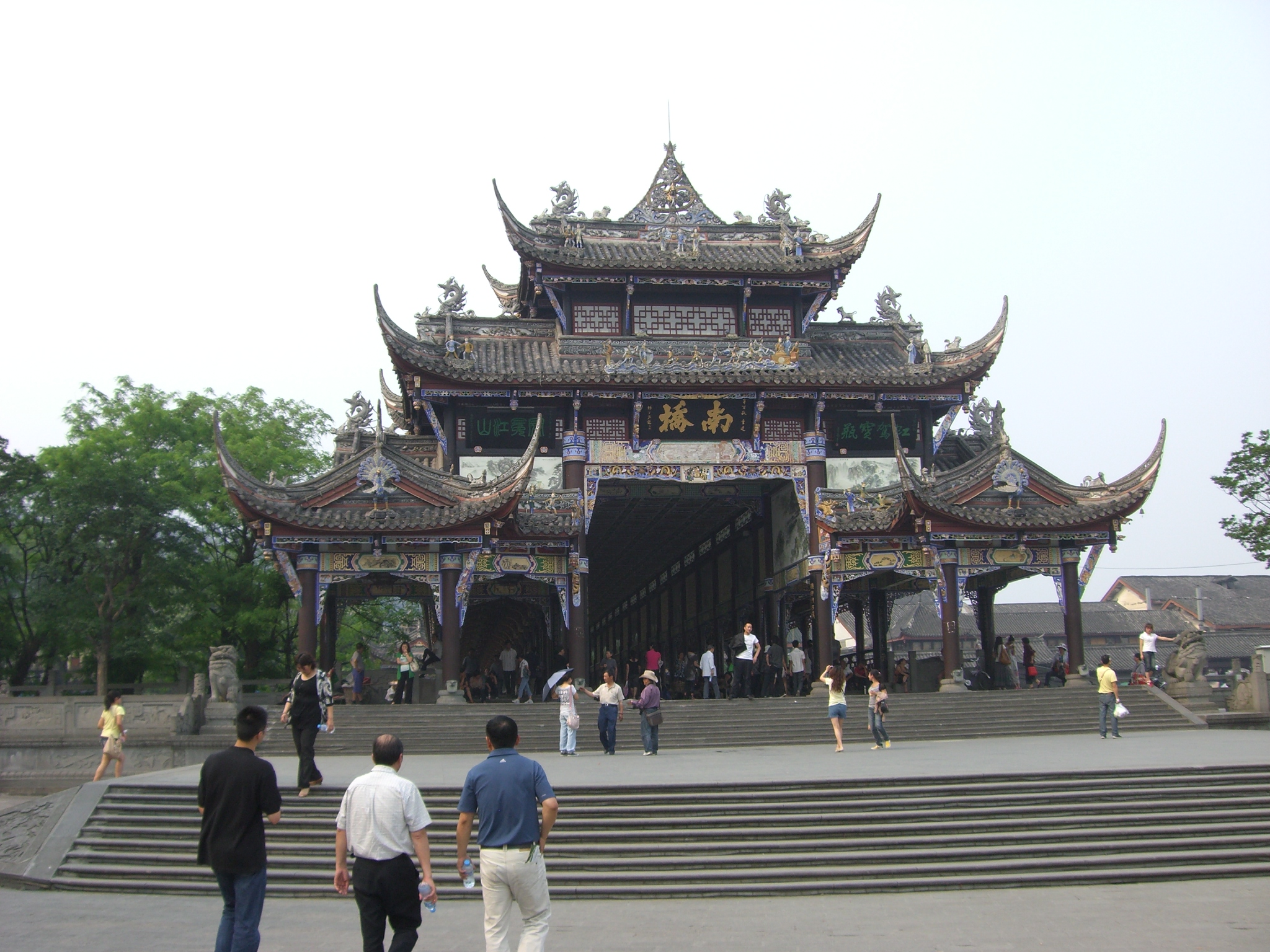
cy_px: 476
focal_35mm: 38
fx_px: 1394
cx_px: 635
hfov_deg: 49.0
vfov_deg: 37.7
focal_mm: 6.2
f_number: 4.3
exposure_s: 1/320
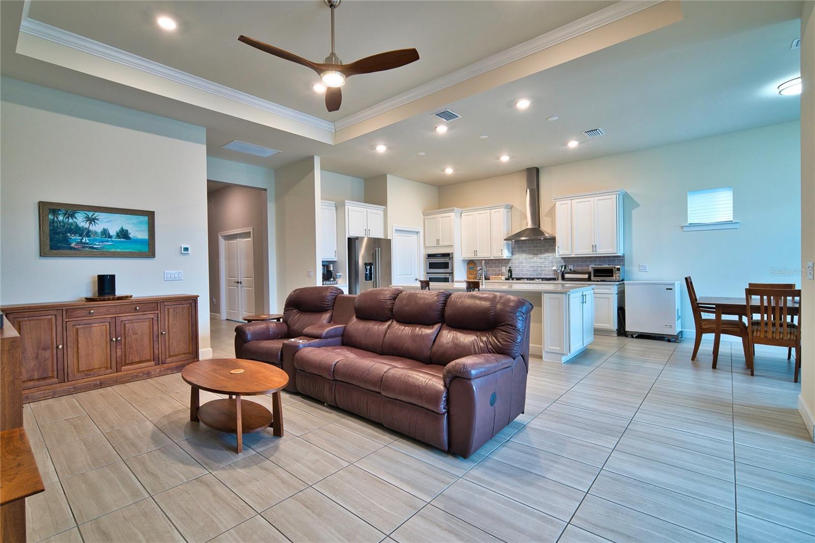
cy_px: 272
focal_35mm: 16
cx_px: 408
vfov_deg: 73.7
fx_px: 362
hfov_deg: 96.7
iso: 800
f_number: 8
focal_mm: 16
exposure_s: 1/20
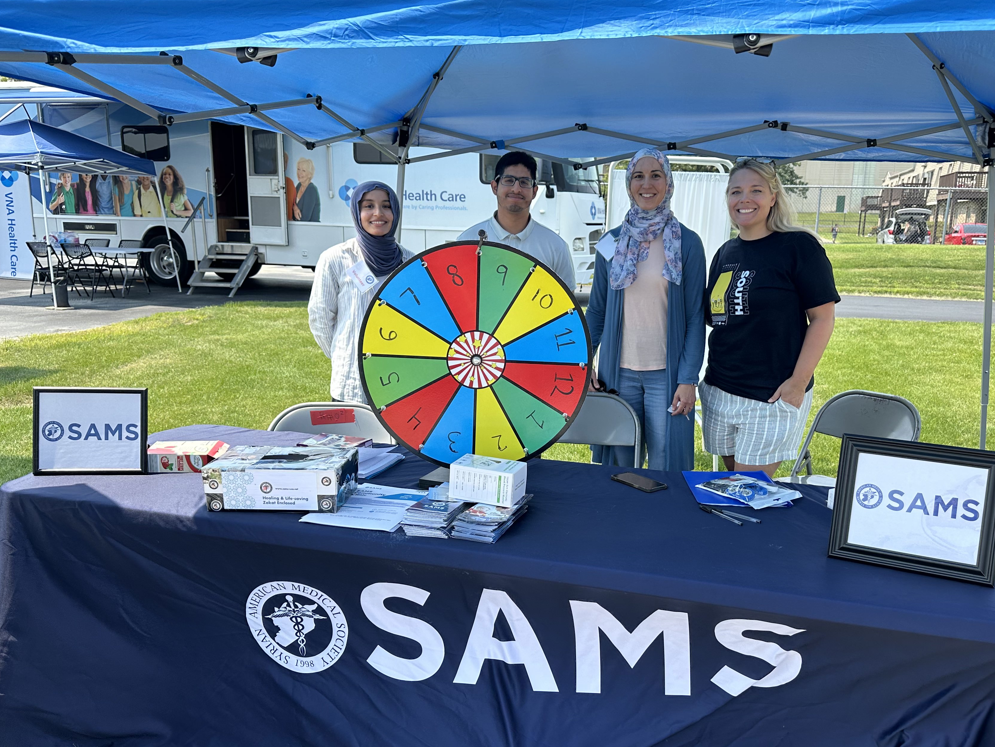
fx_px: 834
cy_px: 419
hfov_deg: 61.5
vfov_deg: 48.1
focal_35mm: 29
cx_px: 549
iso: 80
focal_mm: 6.86
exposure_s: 1/2028
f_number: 1.78
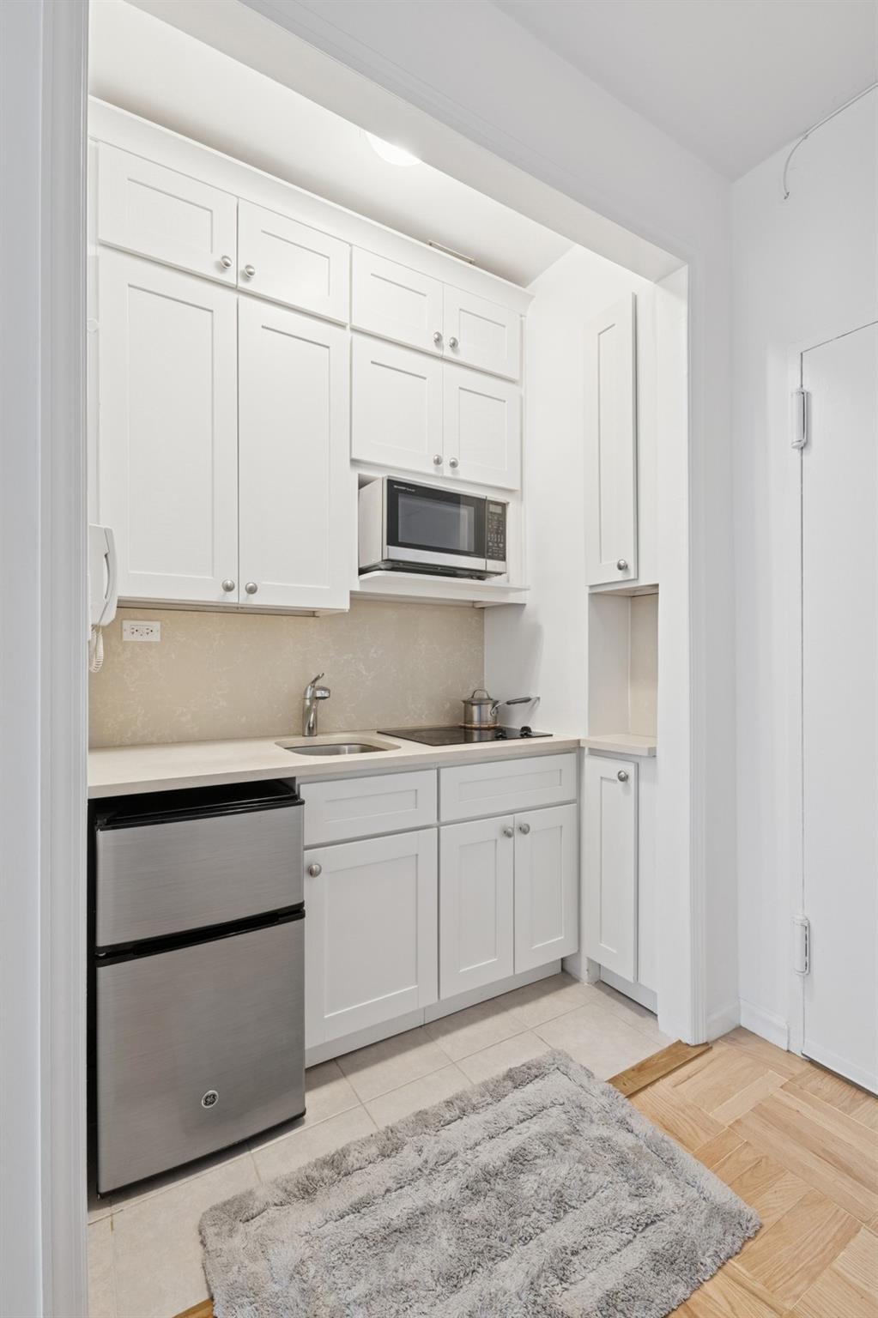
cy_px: 659
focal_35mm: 15
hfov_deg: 77.3
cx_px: 439
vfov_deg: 100.4
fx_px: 549
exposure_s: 1/13
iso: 640
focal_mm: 15
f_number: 14
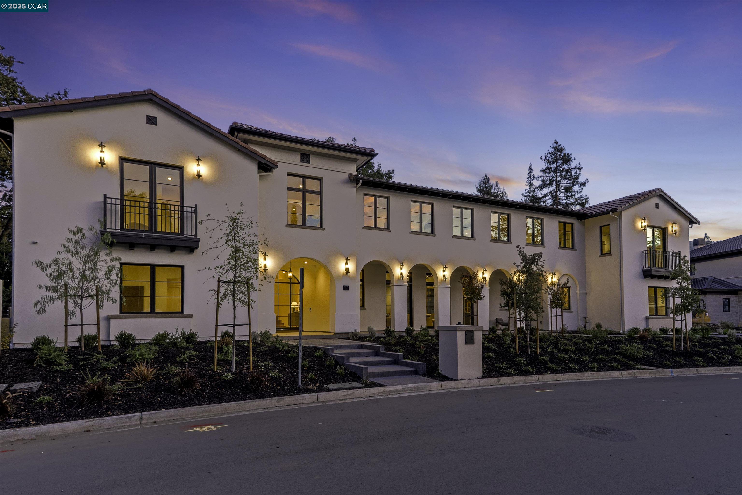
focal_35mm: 20
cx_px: 371
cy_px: 248
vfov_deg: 63.3
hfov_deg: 85.4
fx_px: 402
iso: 640
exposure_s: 1/50
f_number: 8
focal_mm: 19.5
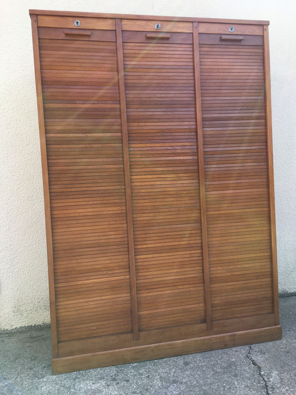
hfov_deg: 48.2
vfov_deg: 61.7
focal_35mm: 29
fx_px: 331
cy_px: 198
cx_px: 148
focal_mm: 4.15
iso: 25
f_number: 2.2
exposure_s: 1/430
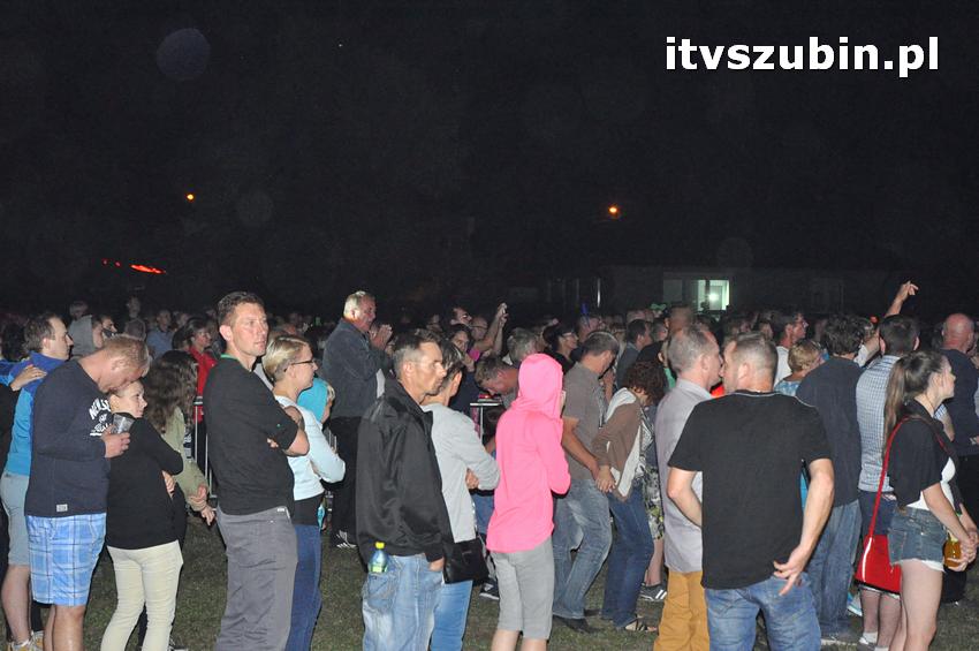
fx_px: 1793
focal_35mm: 66
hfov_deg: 30.5
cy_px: 326
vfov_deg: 20.6
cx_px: 490
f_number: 5.6
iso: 3200
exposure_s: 1/60
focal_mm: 44
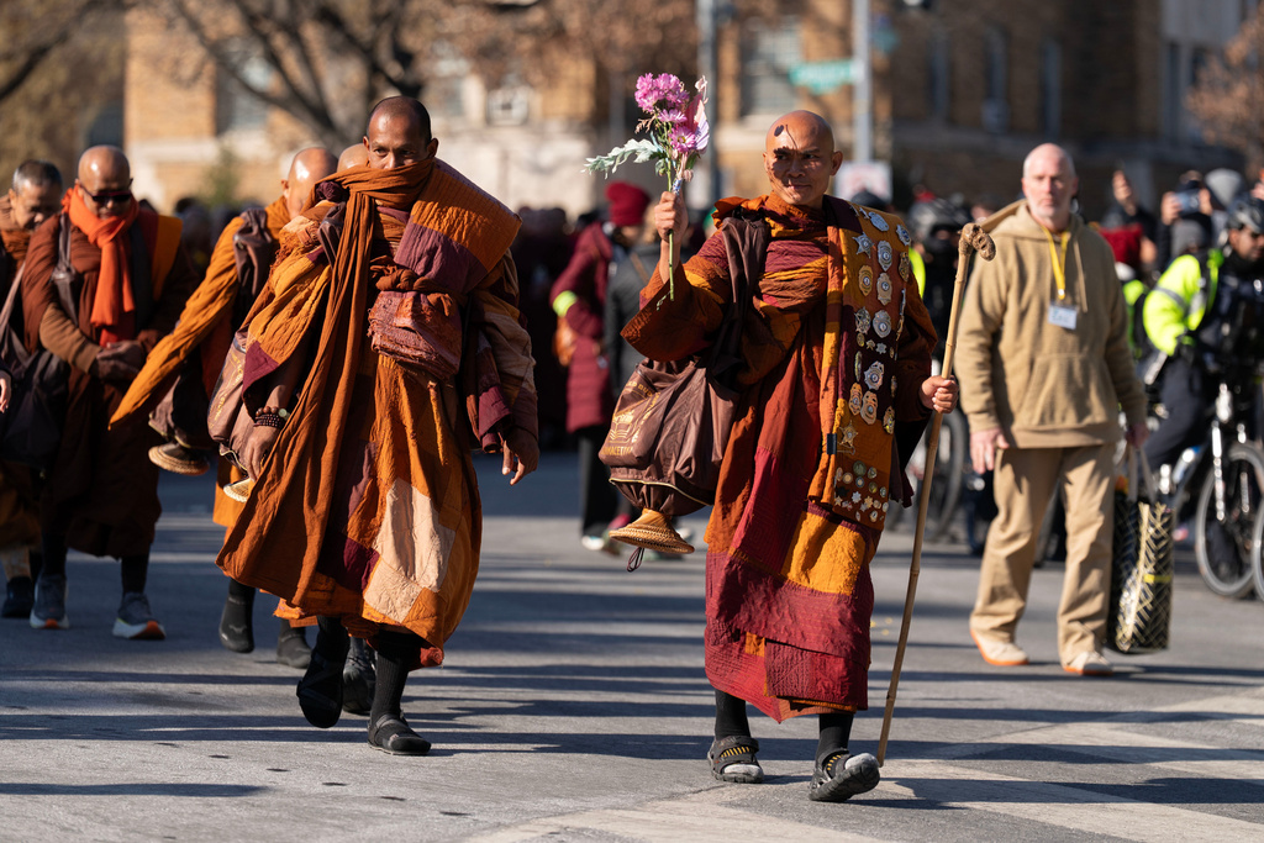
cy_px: 422
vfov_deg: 9.0
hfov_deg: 13.4
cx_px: 632
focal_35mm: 153
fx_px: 5372
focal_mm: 153
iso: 100
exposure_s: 1/1250
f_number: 3.2
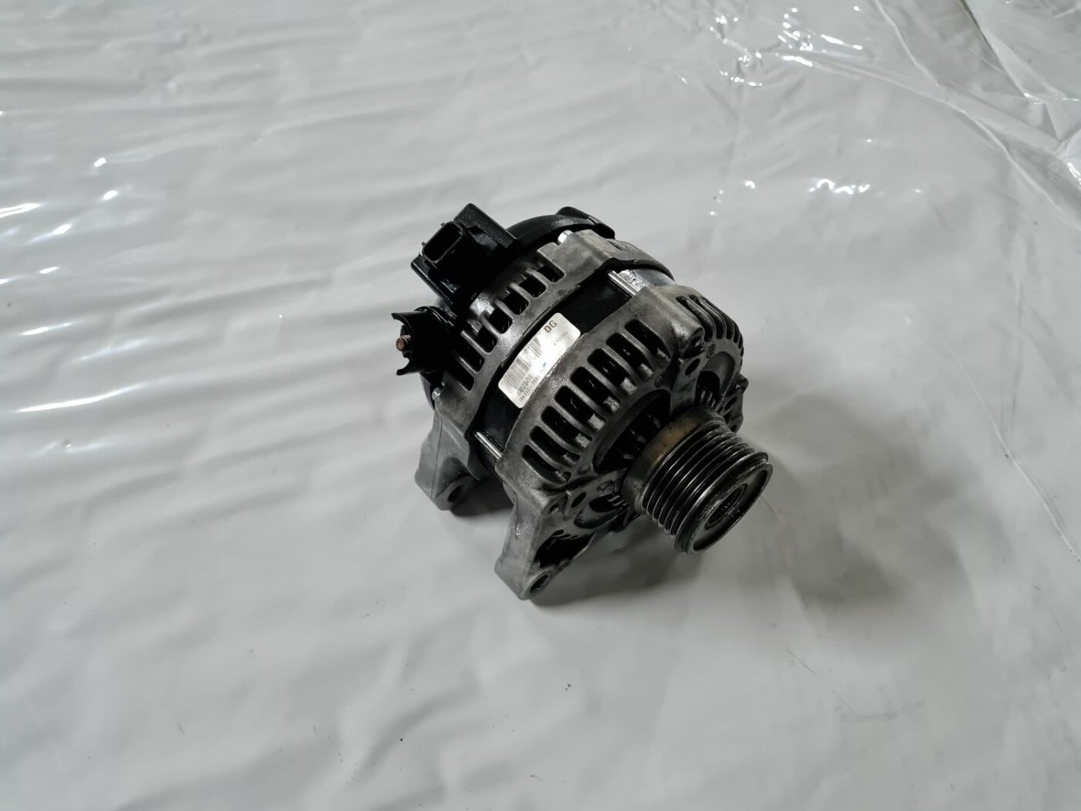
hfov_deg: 67.3
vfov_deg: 53.1
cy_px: 406
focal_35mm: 26
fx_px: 812
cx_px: 540
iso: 640
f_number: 1.8
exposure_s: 1/50
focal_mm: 5.4
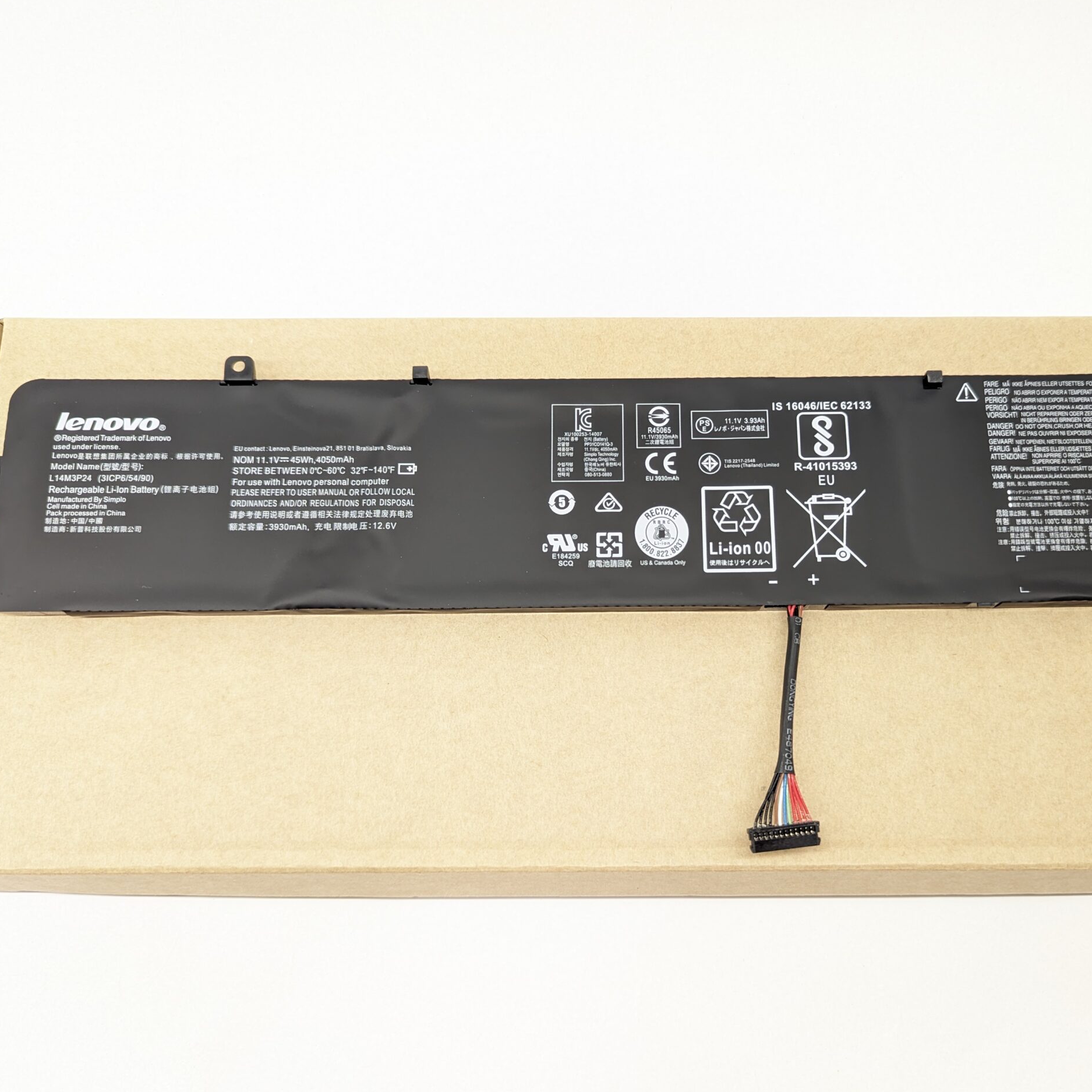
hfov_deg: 55.3
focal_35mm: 29
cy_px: 554
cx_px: 637
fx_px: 1035
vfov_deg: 55.6
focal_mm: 6.81
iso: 130
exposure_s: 1/90
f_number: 1.85
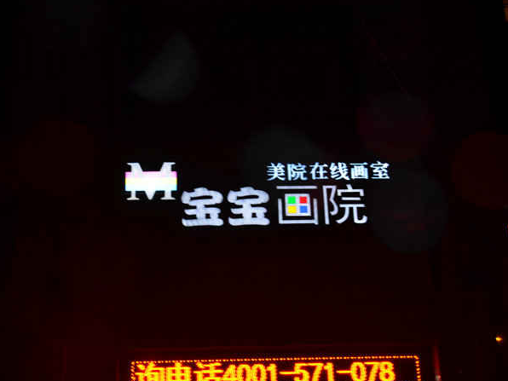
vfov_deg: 21.0
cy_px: 166
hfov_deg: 27.8
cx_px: 254
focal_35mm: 70
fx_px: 1027
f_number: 9
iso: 400
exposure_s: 1/30
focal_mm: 32
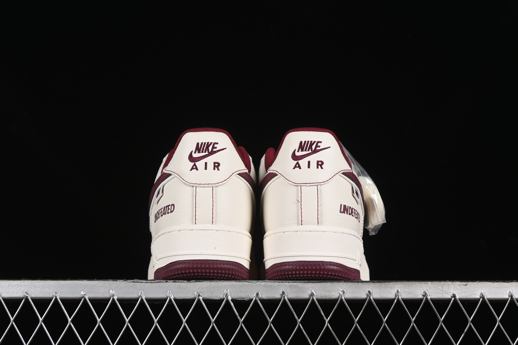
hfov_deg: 27.0
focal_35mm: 75
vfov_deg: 18.2
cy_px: 172
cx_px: 259
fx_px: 1079
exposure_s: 1/100
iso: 160
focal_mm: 50
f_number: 8
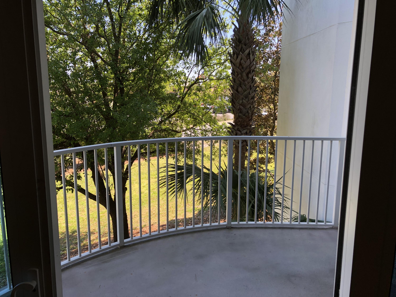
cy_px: 148
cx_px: 198
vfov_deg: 49.7
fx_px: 320
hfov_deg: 63.4
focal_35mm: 28
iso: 20
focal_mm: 4
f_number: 1.8
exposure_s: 1/254
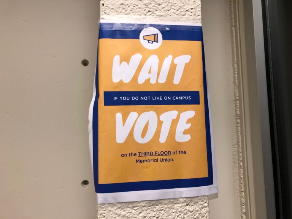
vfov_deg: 49.7
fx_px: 236
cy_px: 110
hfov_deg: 63.4
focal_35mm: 28
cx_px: 146
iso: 40
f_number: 1.8
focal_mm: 4
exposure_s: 1/20
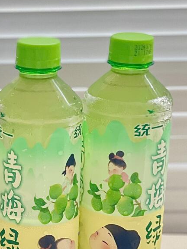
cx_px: -26
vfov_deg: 15.1
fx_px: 936
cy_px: 188
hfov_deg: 11.2
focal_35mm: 130
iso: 250
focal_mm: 6
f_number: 2
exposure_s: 1/119
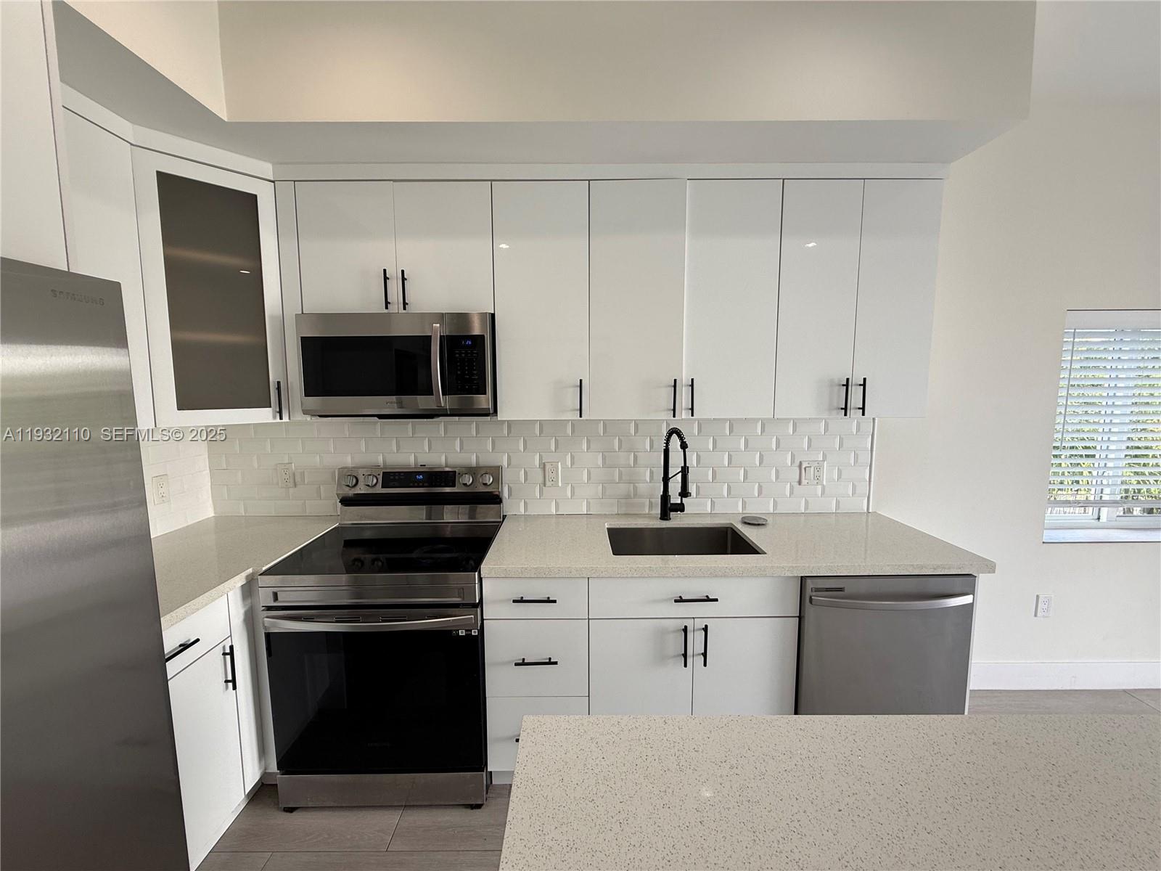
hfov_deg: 102.1
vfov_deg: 85.7
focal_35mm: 14
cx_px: 580
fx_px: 470
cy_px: 436
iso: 50
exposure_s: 1/120
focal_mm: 2.22
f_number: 2.2
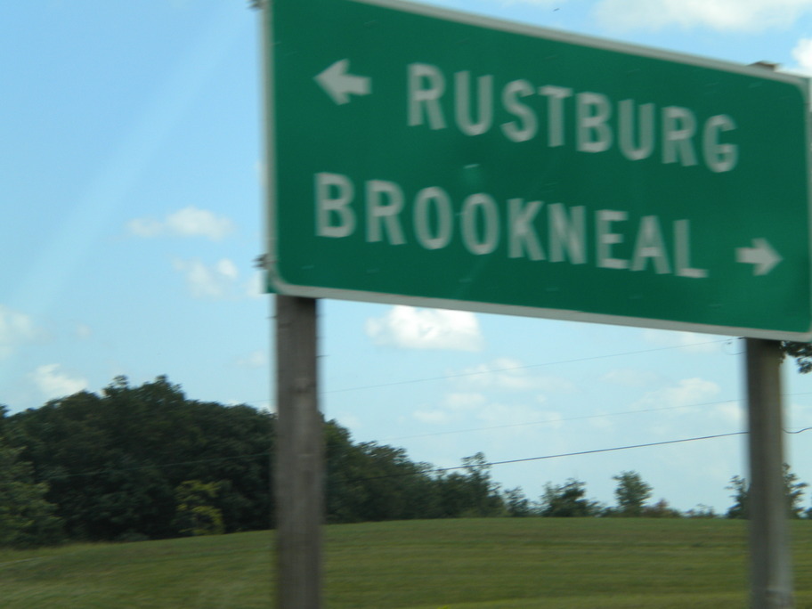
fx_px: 2252
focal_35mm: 96
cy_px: 304
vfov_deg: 15.4
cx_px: 406
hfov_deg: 20.4
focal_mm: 17.3
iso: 83
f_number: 5.7
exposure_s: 1/246
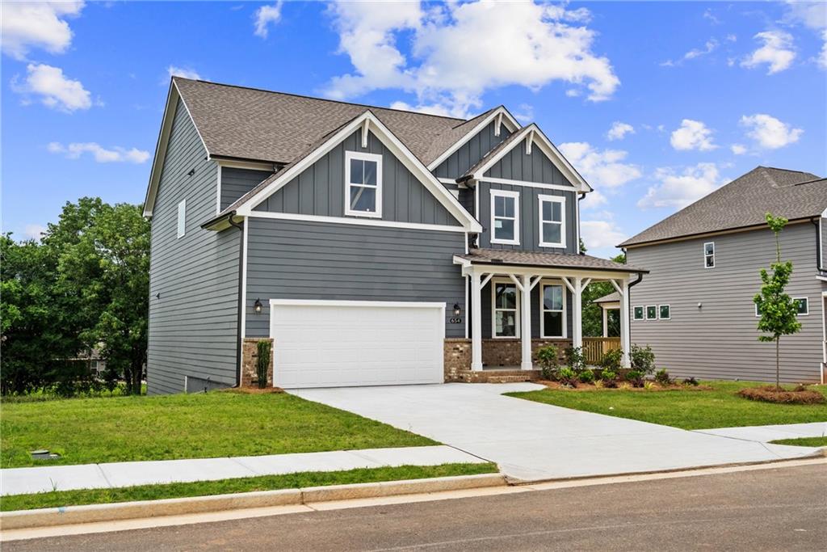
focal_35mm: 34
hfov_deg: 55.8
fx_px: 781
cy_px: 276
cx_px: 414
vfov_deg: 38.9
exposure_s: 1/2000
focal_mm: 34
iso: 1250
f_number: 6.3
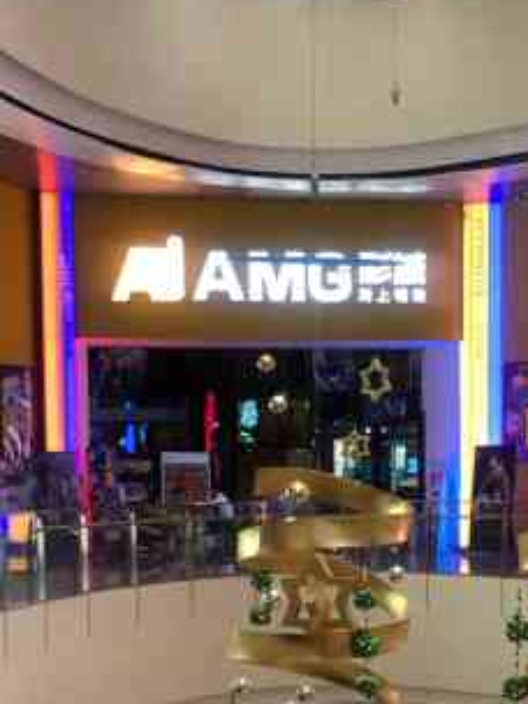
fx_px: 1749
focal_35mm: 86
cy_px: 606
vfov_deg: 22.3
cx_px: 366
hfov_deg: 17.1
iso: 40
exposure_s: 1/17
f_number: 1.8
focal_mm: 4
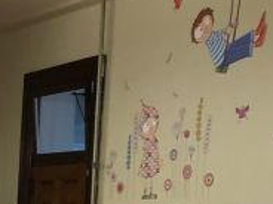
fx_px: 962
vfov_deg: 11.9
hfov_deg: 15.7
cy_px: 244
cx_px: -27
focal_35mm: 122
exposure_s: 1/11
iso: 100
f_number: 1.8
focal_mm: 3.99
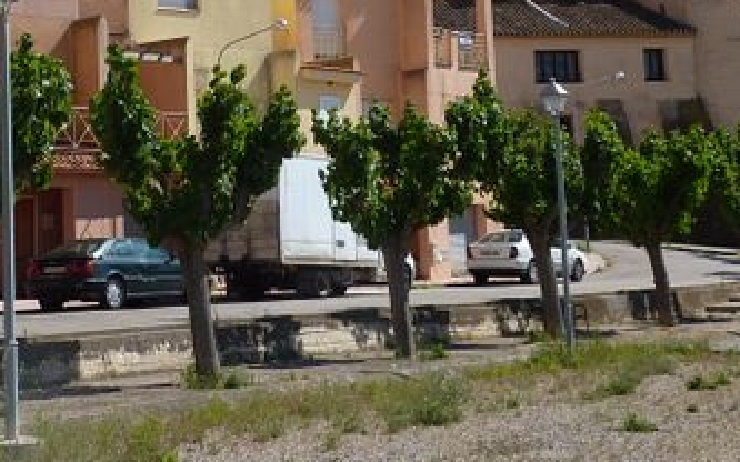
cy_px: 2
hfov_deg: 24.5
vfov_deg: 15.3
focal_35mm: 84
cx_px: 220
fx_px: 1694
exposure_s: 1/500
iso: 80
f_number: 5
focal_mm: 5
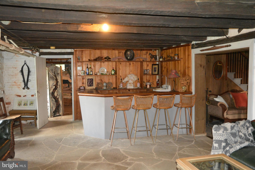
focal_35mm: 30
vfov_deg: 43.6
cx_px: 128
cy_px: 85
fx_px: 212
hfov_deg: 61.9
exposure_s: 1/60
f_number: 3.8
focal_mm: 20
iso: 2500
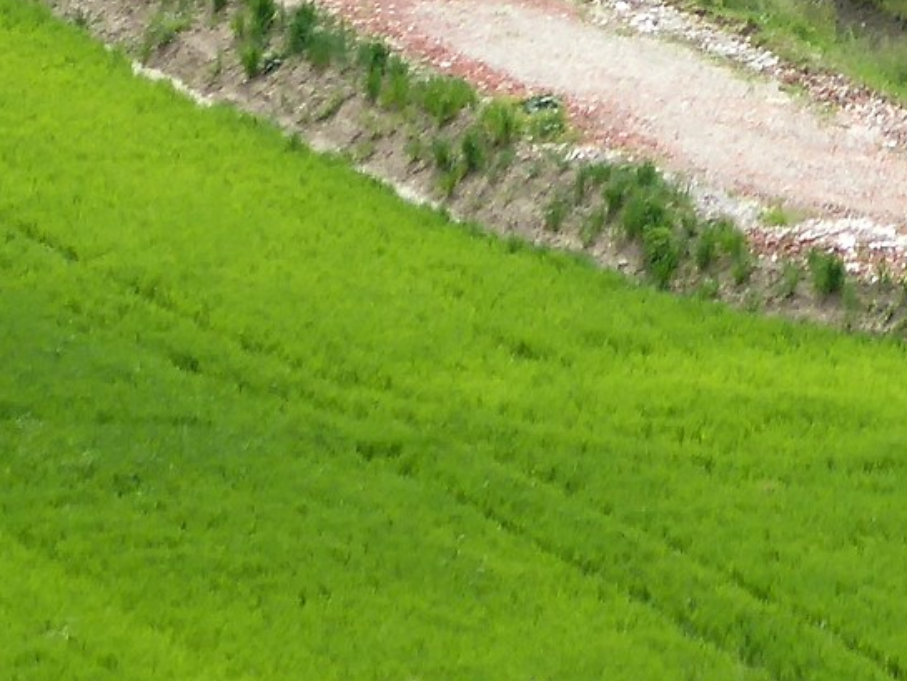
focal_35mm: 978
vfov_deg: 1.5
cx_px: 1436
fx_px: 25631
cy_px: -703
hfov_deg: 2.0
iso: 80
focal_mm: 35.8
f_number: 5.6
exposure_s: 1/200
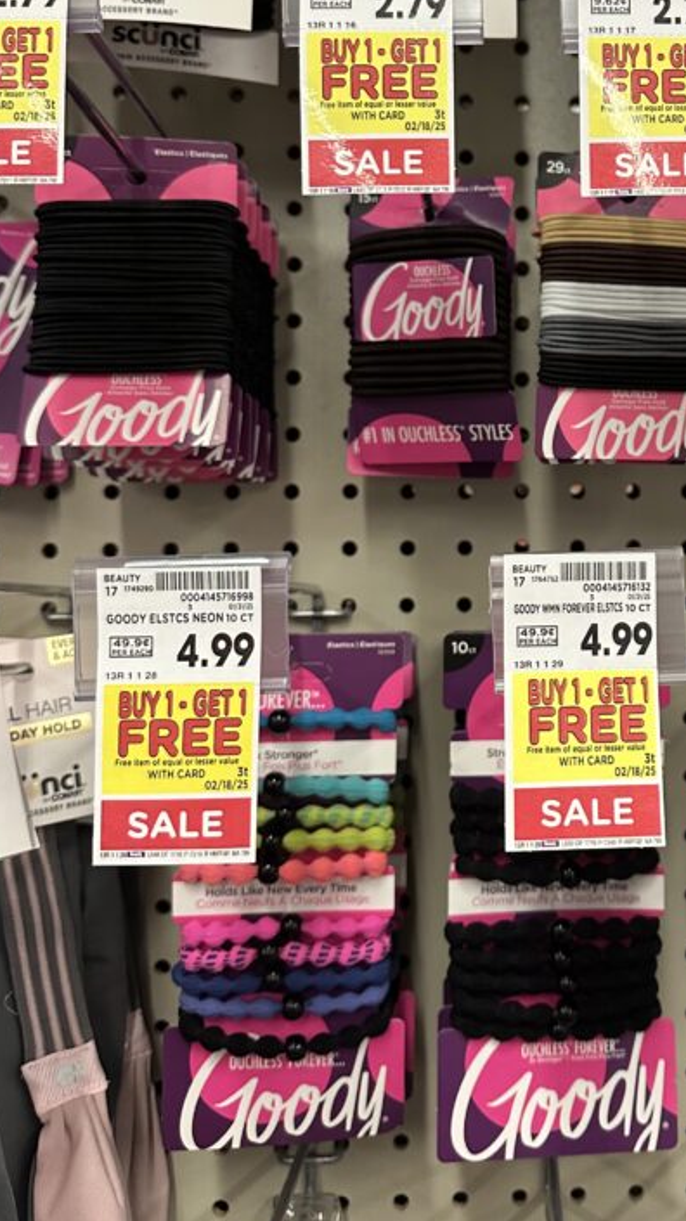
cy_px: 435
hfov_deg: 30.0
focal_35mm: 38
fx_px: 1230
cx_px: 601
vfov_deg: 52.1
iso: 250
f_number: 1.78
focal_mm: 6.86
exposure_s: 1/60
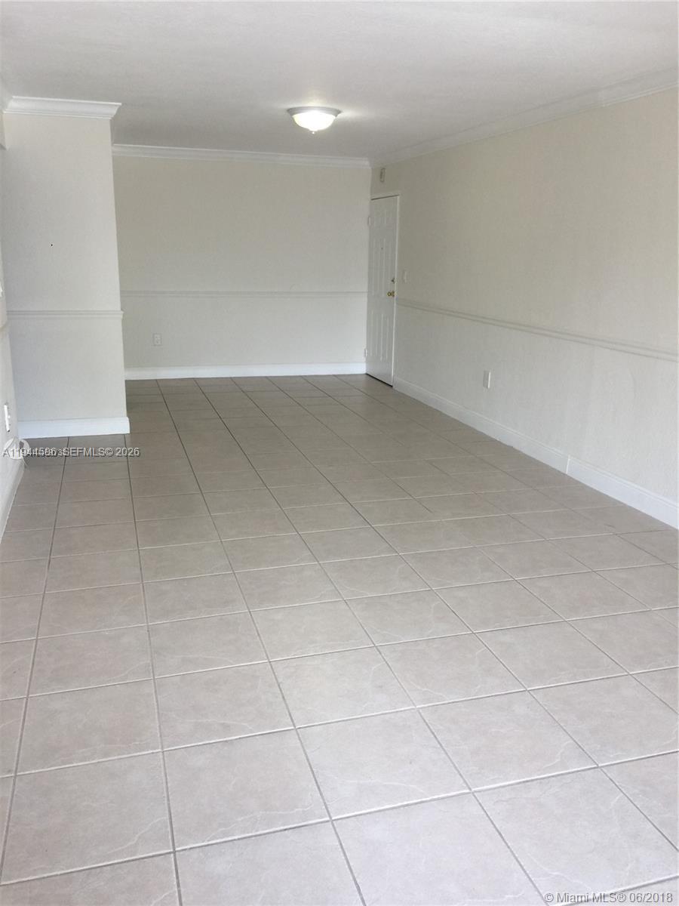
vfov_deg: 61.7
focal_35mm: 29
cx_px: 340
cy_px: 453
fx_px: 758
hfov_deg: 48.2
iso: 32
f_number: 2.2
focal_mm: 4.15
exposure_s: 1/40
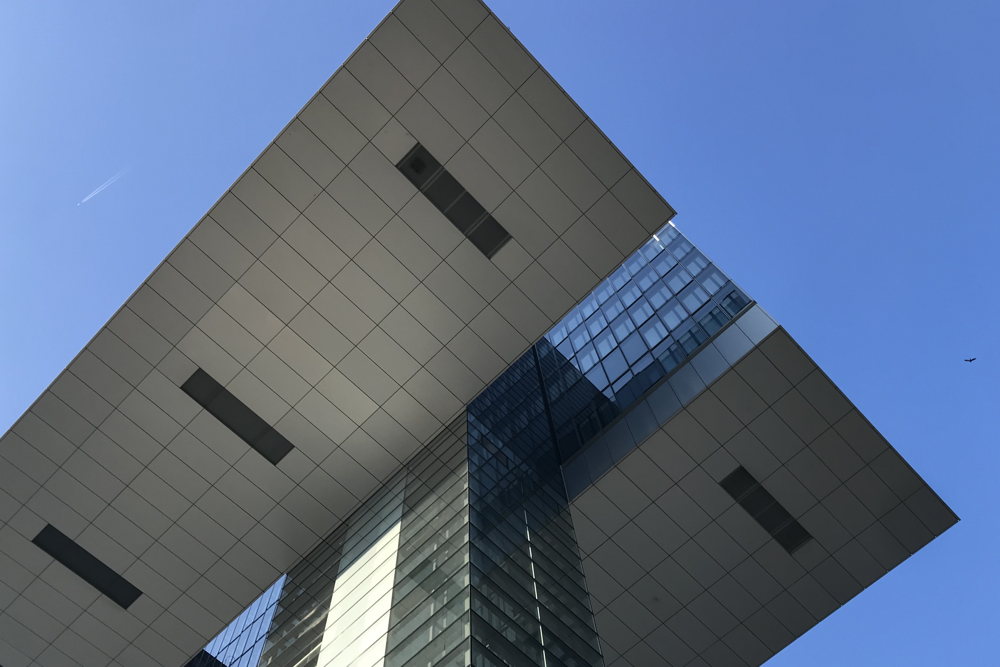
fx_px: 861
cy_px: 358
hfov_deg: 60.3
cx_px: 483
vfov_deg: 42.3
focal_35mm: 31
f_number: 1.8
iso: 20
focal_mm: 3.99
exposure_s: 1/699
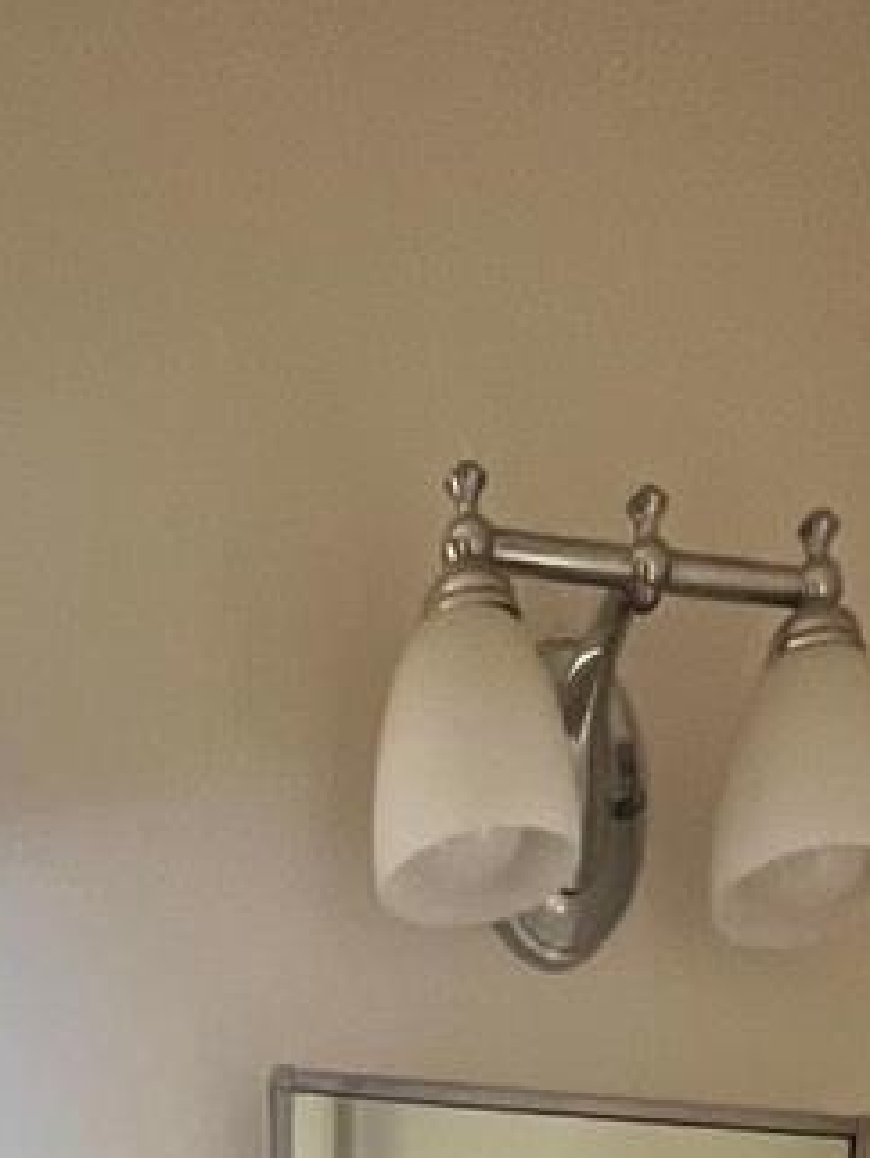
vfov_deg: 17.2
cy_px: 2528
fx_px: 2075
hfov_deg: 23.2
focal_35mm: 62
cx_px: 137
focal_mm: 1.57
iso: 160
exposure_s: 1/99
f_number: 1.8
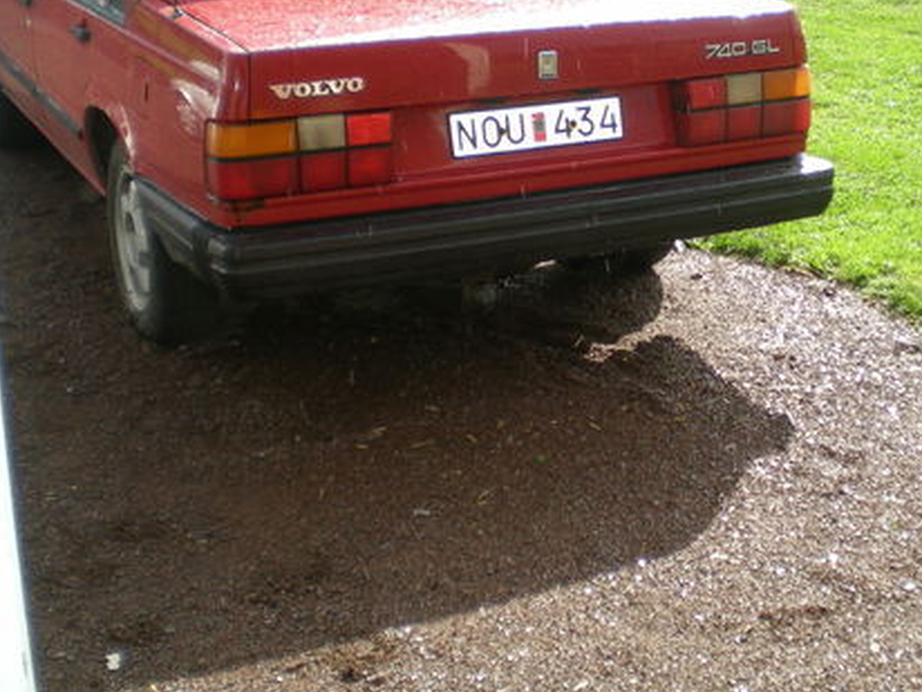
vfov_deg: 24.7
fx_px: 1571
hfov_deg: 32.5
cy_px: 235
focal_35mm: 59
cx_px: 604
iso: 50
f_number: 3.1
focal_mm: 6.3
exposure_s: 1/210
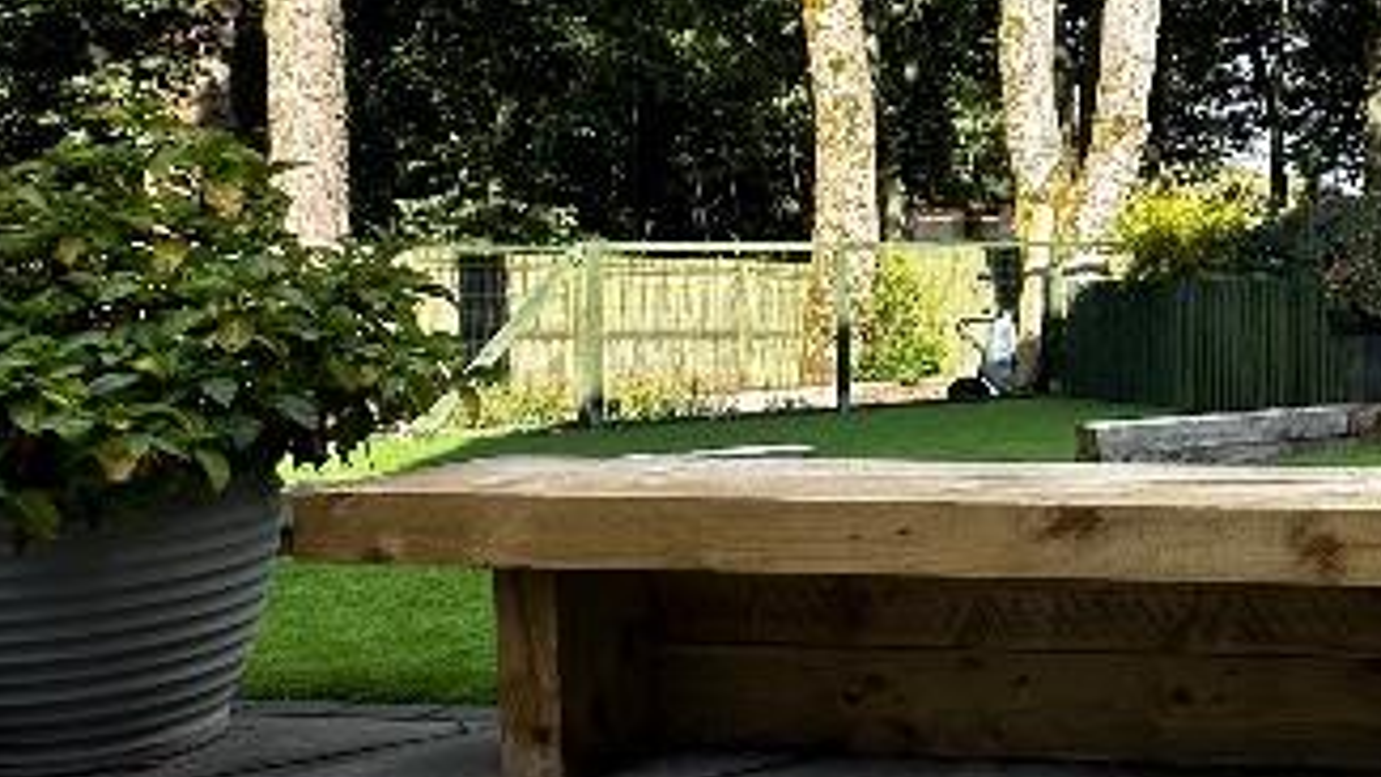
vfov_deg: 24.9
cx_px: 1619
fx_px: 1758
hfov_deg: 34.9
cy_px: 301
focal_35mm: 48
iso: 40
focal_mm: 2.22
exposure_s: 1/351
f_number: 2.2
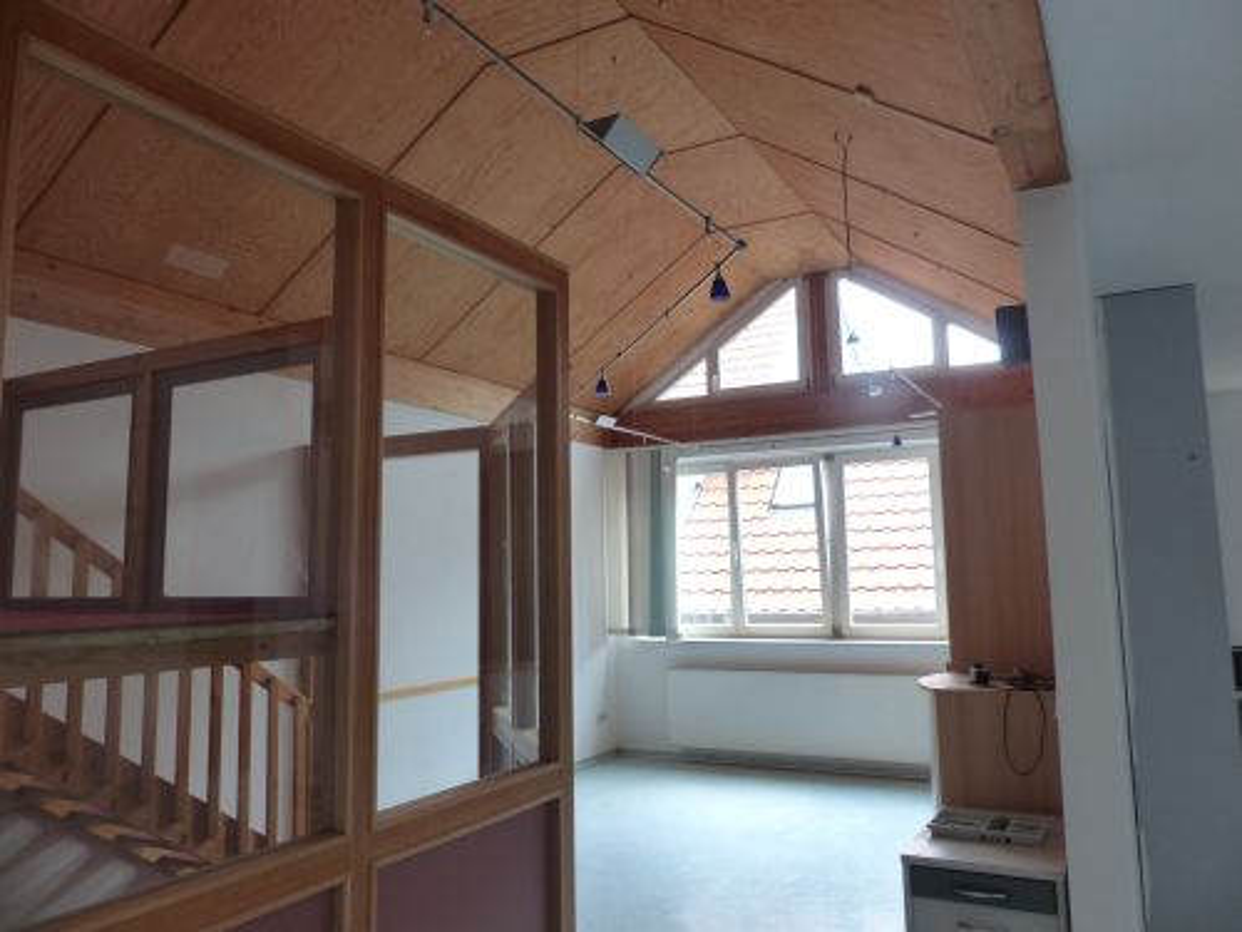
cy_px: 466
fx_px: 897
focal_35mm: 25
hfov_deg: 69.4
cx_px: 621
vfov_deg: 54.9
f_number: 2.8
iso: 160
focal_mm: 4.5
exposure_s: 1/80
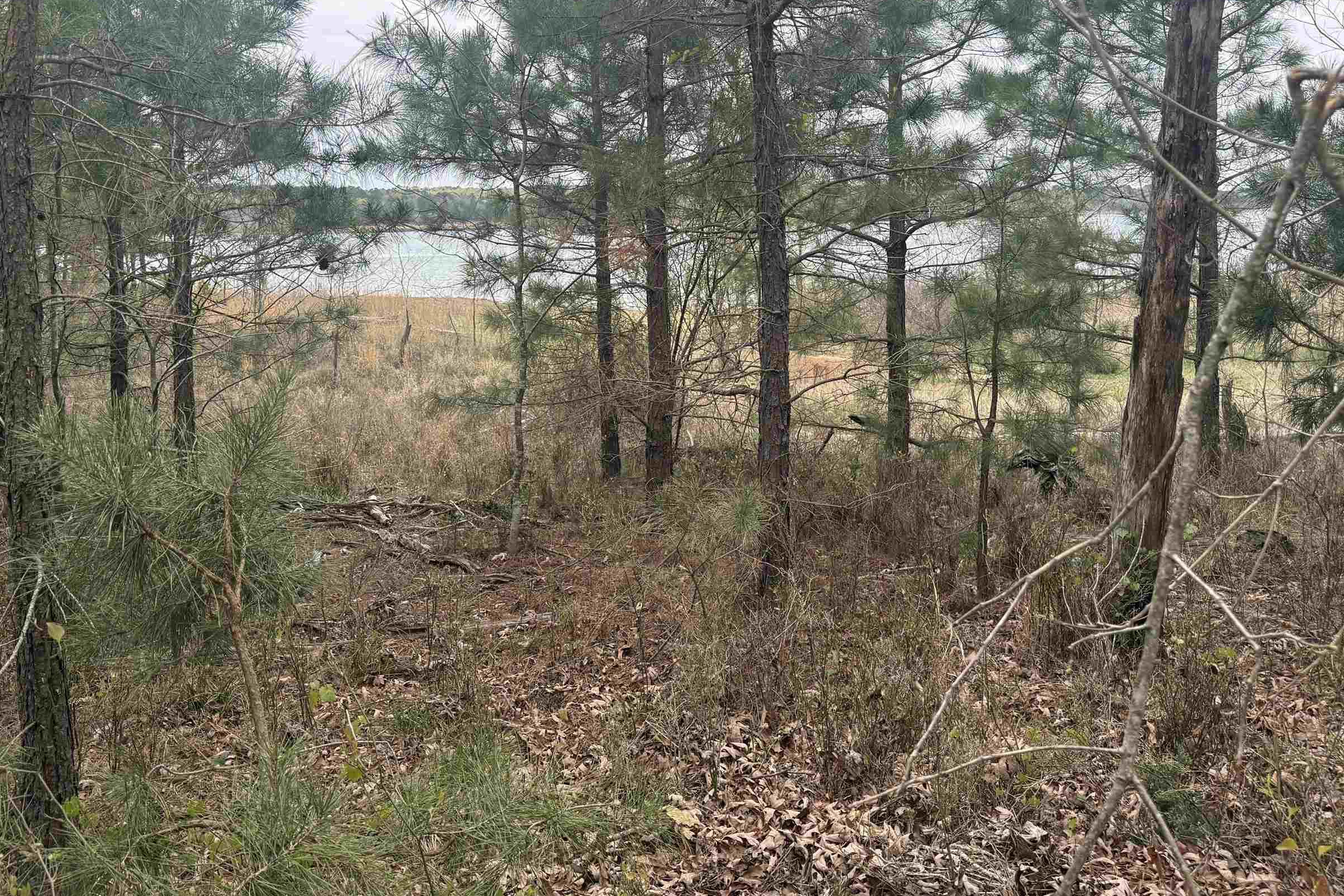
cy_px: 325
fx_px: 1195
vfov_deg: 40.8
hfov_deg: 58.6
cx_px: 609
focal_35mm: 32
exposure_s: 1/1361
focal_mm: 6.76
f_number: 1.78
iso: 100
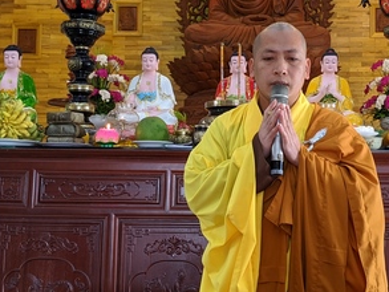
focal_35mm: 60
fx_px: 675
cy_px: 125
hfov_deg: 32.1
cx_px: 231
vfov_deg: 24.4
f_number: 1.8
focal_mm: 4.44
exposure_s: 1/50
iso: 158
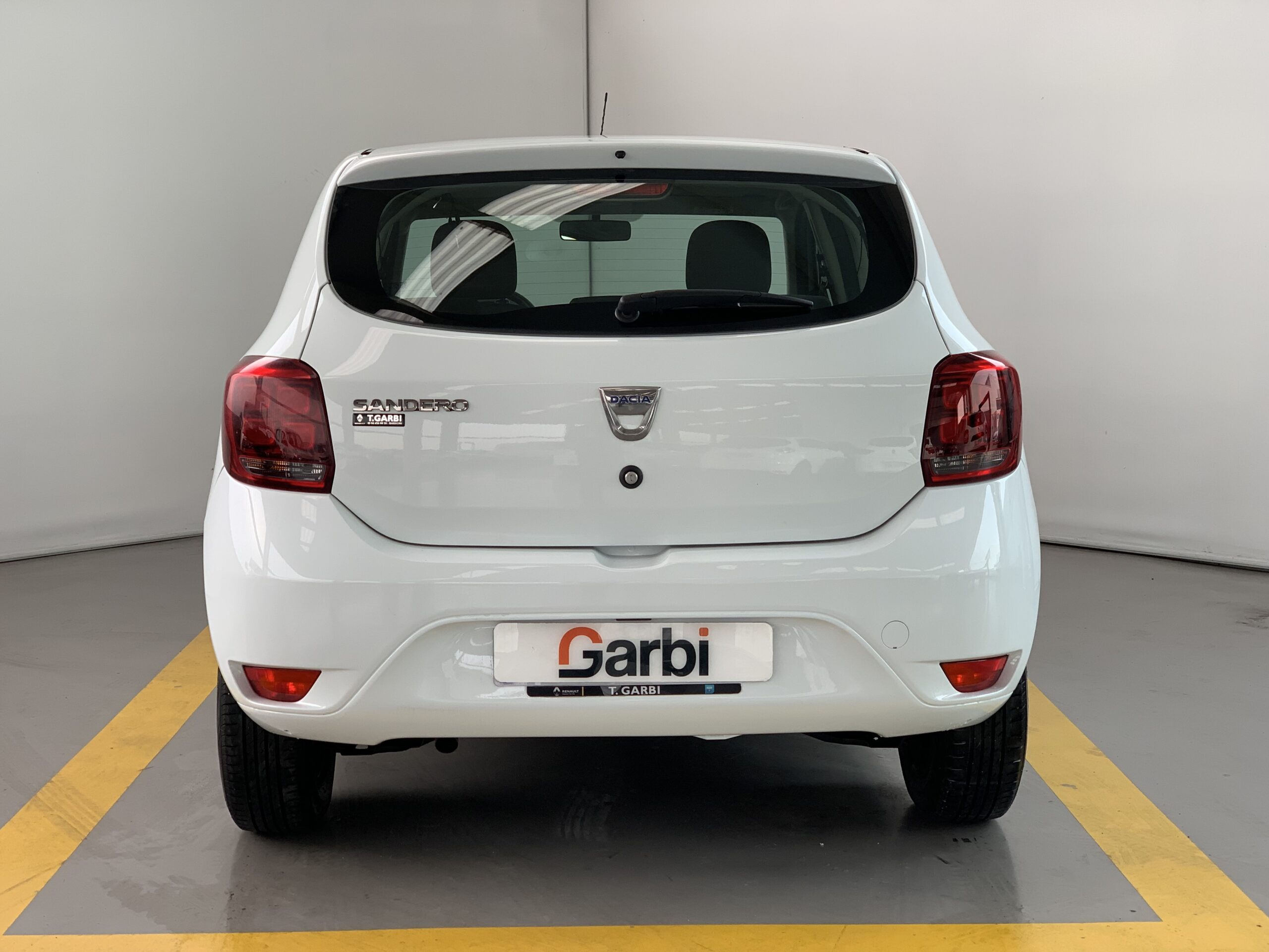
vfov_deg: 28.0
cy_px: 476
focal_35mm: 52
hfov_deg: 36.8
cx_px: 634
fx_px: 1906
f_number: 2.4
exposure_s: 1/122
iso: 32
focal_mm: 6
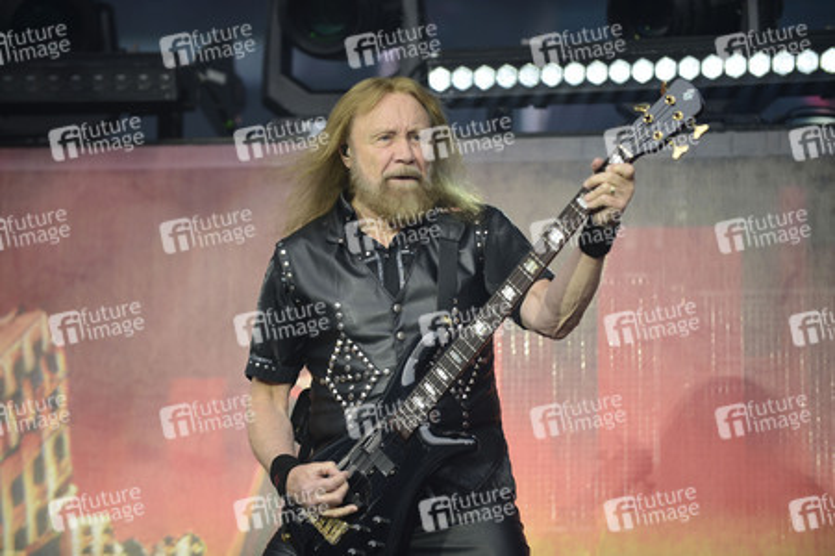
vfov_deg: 6.9
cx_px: 418
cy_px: 278
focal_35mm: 200
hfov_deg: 10.3
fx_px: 4635
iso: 400
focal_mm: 200
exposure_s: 1/640
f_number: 2.8
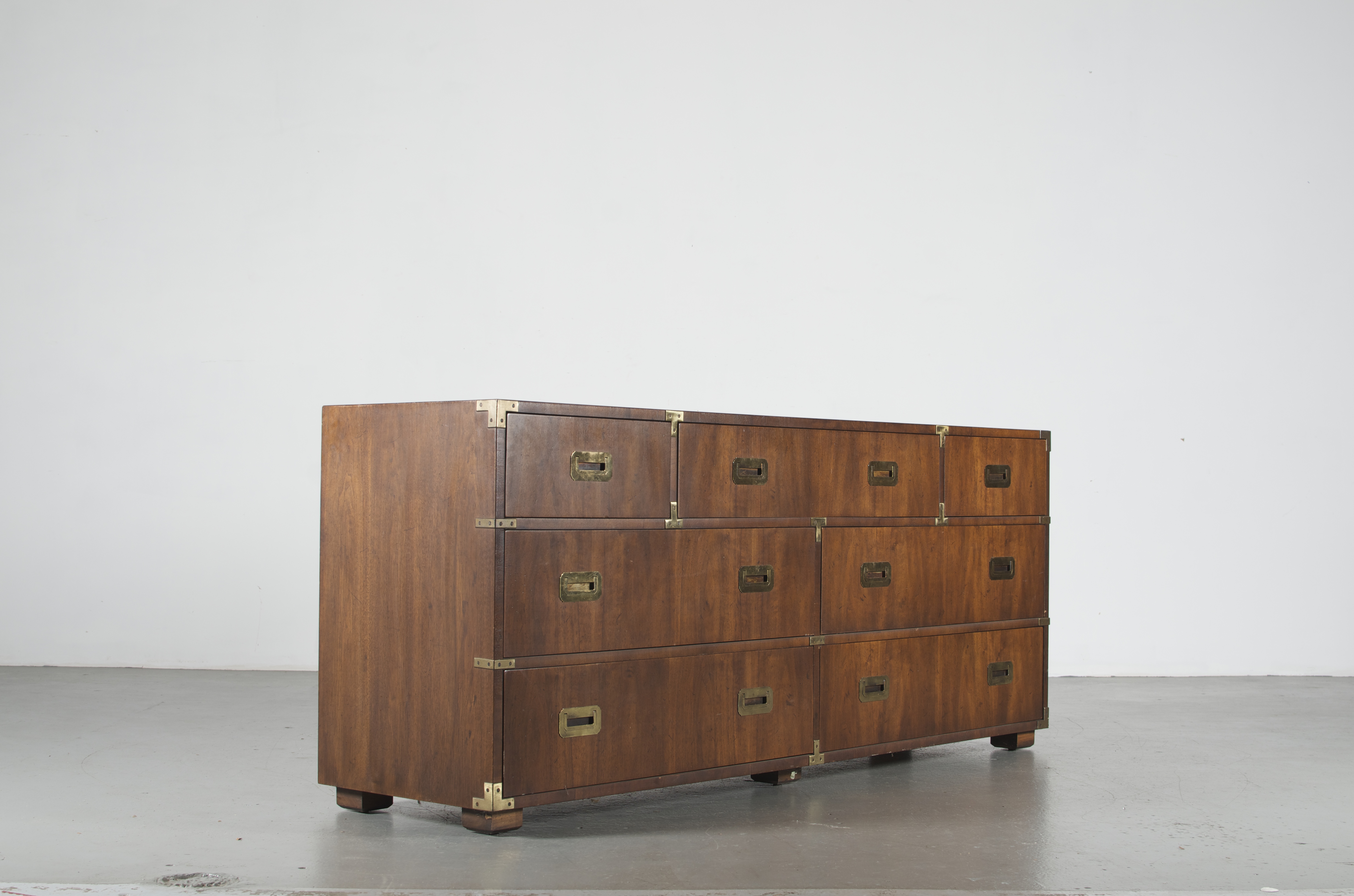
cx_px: 677
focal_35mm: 52
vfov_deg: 25.6
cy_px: 448
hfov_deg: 37.9
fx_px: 1970
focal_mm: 35
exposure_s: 1/125
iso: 100
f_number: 6.3
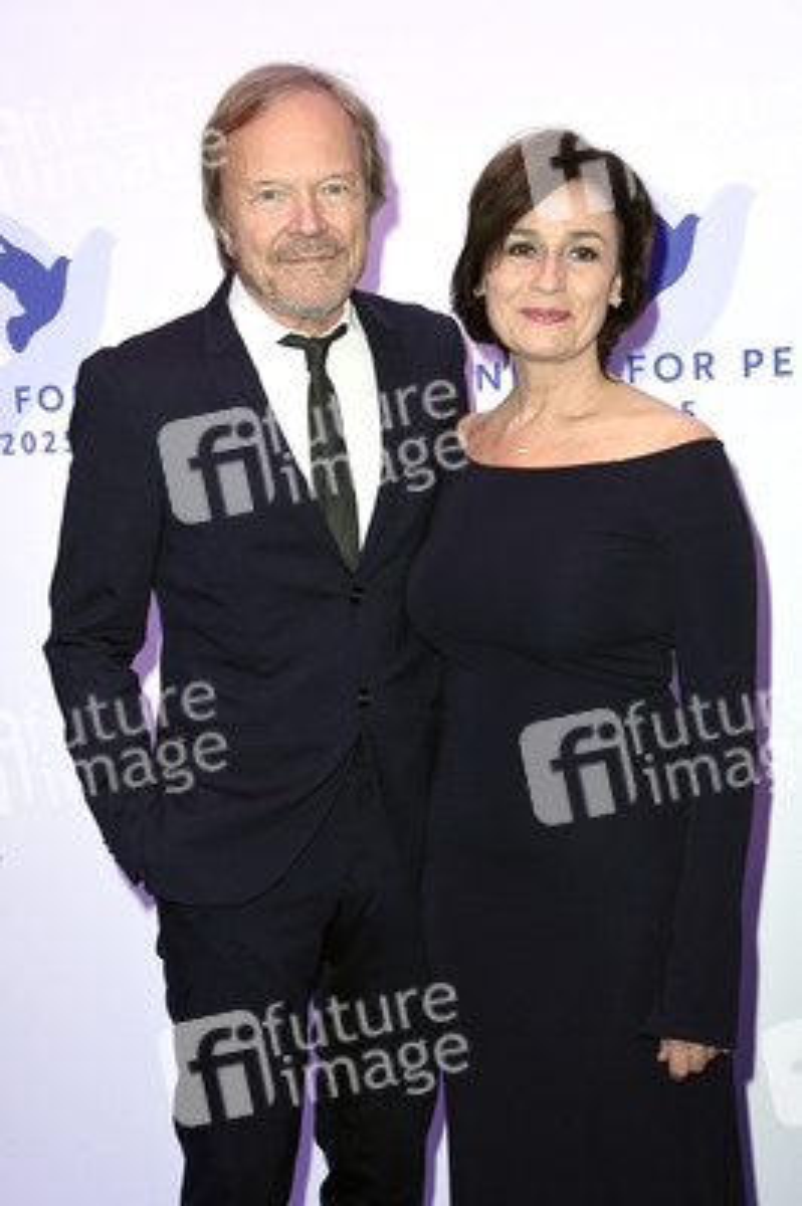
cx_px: 401
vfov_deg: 29.7
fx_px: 2276
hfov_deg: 20.0
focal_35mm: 68
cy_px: 603
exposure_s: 1/250
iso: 500
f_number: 5.6
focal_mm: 68
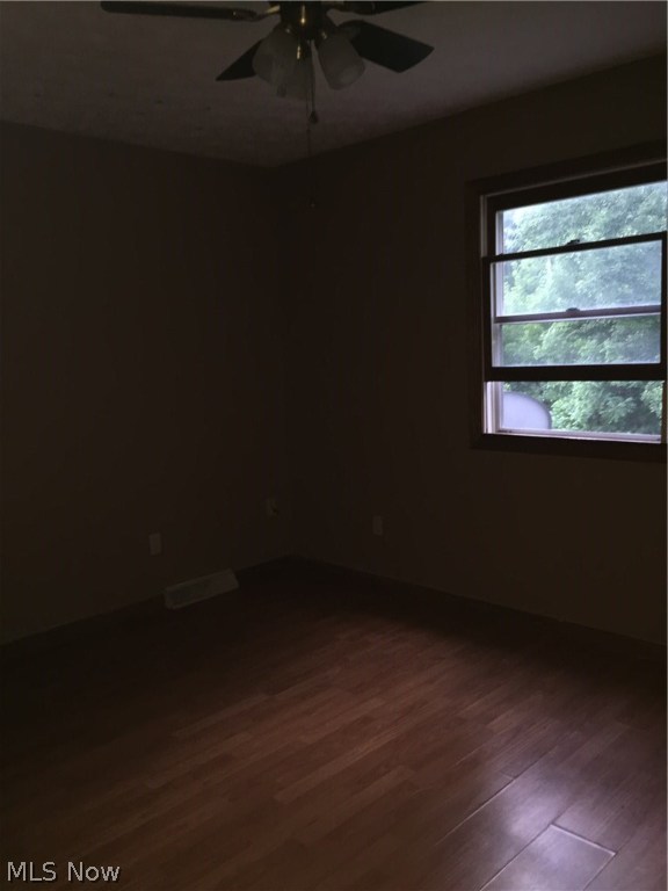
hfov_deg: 48.2
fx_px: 746
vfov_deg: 61.7
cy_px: 446
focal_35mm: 29
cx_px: 334
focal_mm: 4.15
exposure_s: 1/17
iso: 80
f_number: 2.2
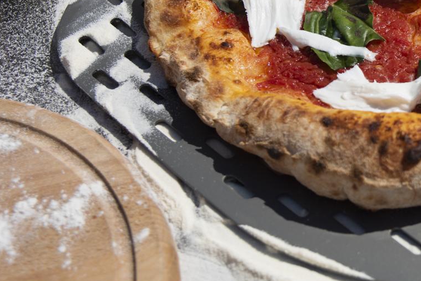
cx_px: 481
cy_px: 61
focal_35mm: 114
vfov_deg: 12.0
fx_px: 1333
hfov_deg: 17.3
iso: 64
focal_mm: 48
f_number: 5
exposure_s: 1/800
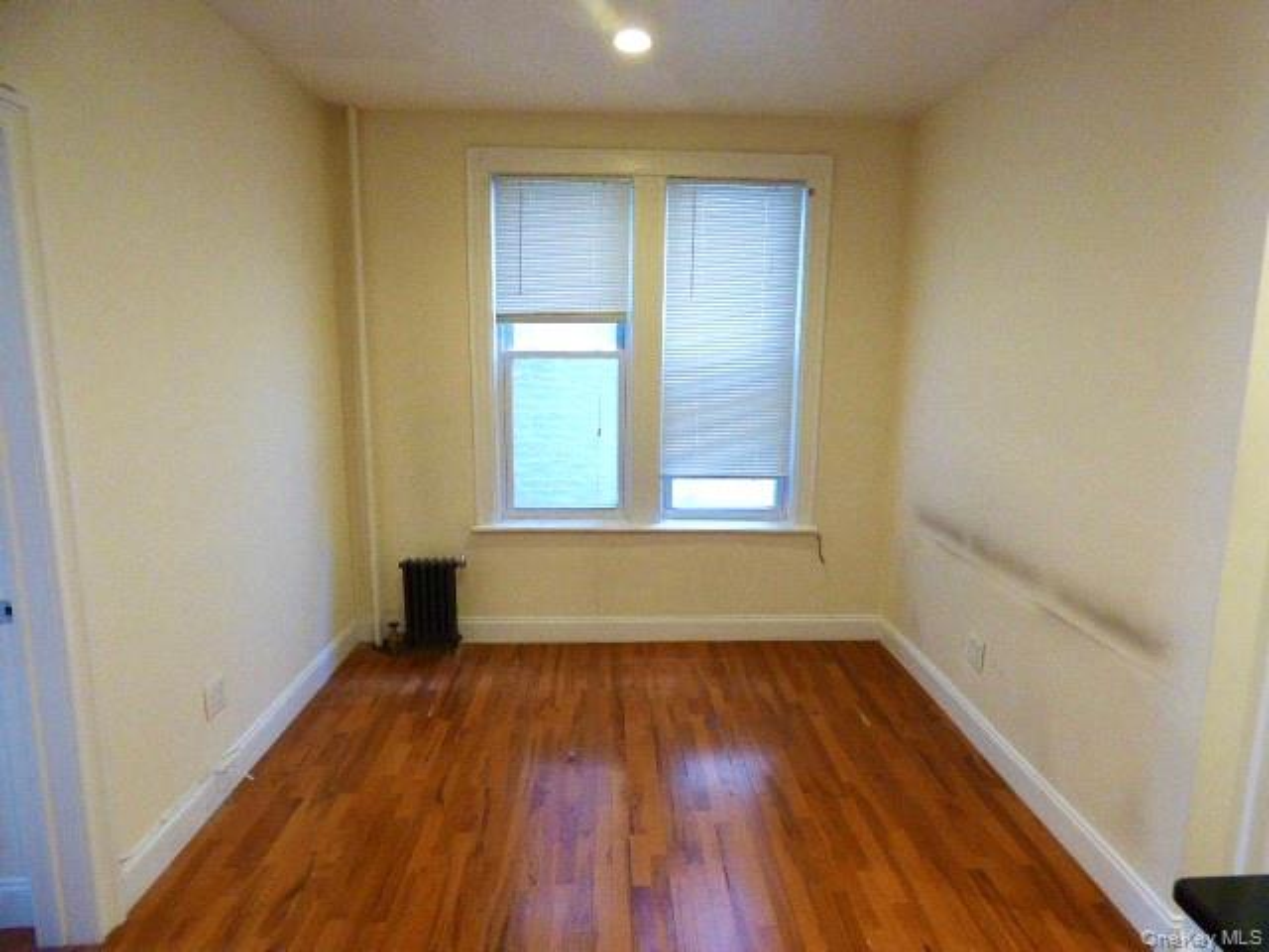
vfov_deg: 66.0
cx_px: 634
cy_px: 476
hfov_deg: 81.7
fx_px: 733
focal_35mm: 20
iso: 400
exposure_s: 1/30
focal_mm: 3.58
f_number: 2.8
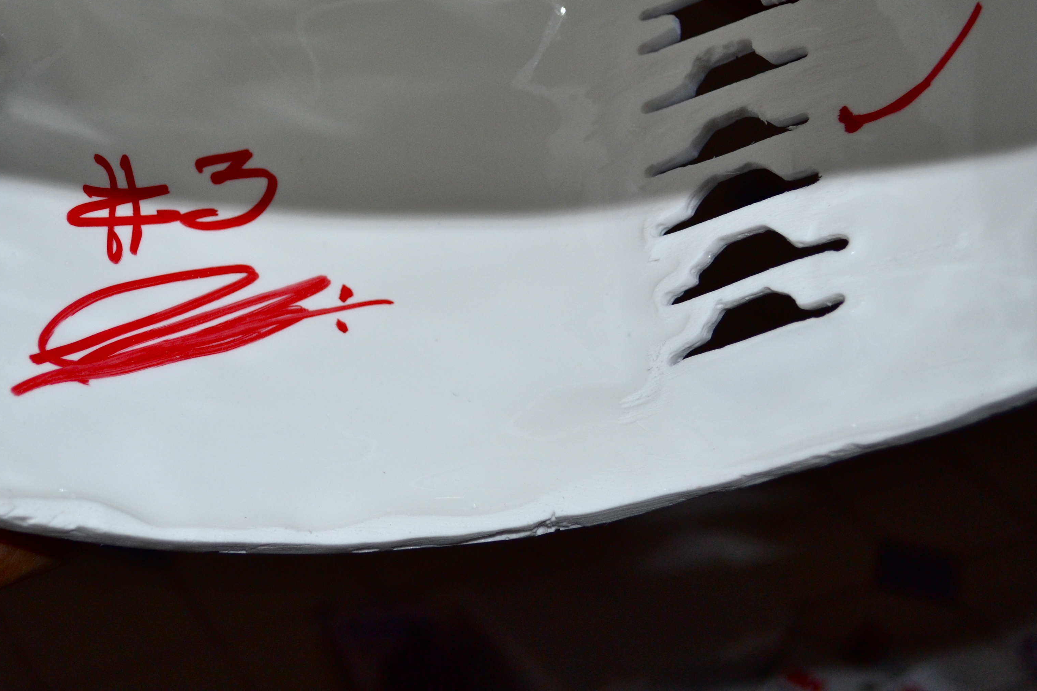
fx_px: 2218
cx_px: 300
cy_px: 191
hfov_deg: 26.1
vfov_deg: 17.6
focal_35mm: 77
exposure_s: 1/60
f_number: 5
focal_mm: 34
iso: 360
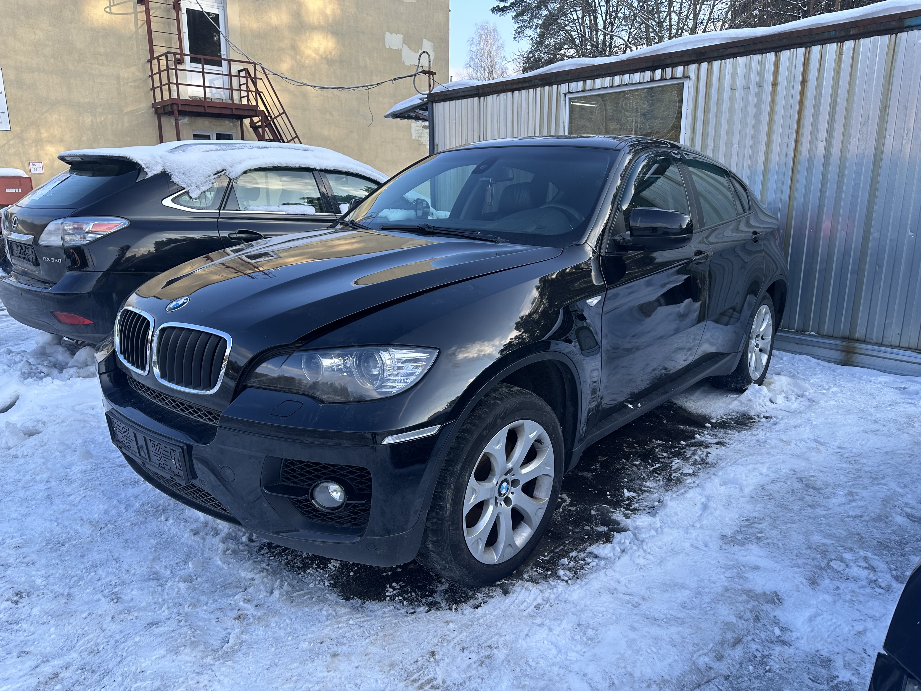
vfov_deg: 56.8
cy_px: 346
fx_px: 639
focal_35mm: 24
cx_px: 460
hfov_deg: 71.6
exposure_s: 1/785
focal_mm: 6.86
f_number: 1.78
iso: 80
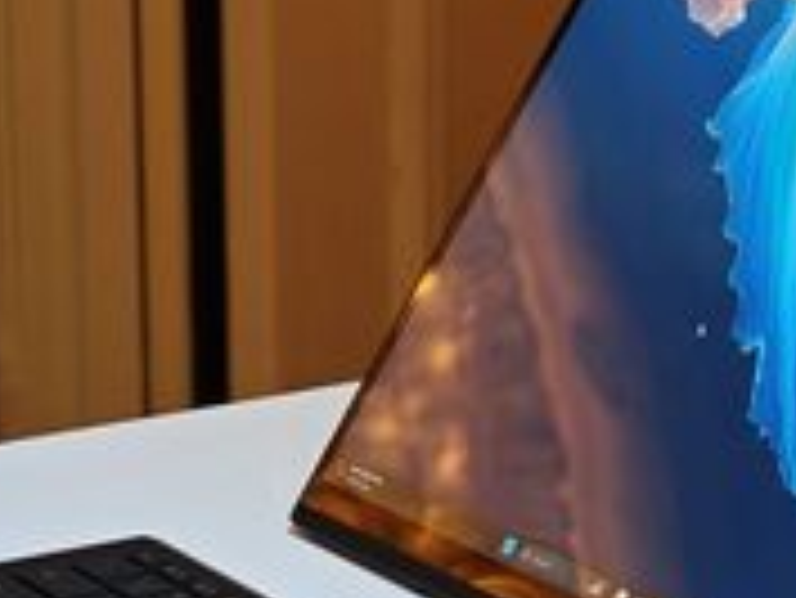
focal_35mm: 231
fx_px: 5315
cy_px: 189
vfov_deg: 6.4
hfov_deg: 8.6
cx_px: 580
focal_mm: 12.28
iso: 160
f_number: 1.8
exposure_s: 1/120
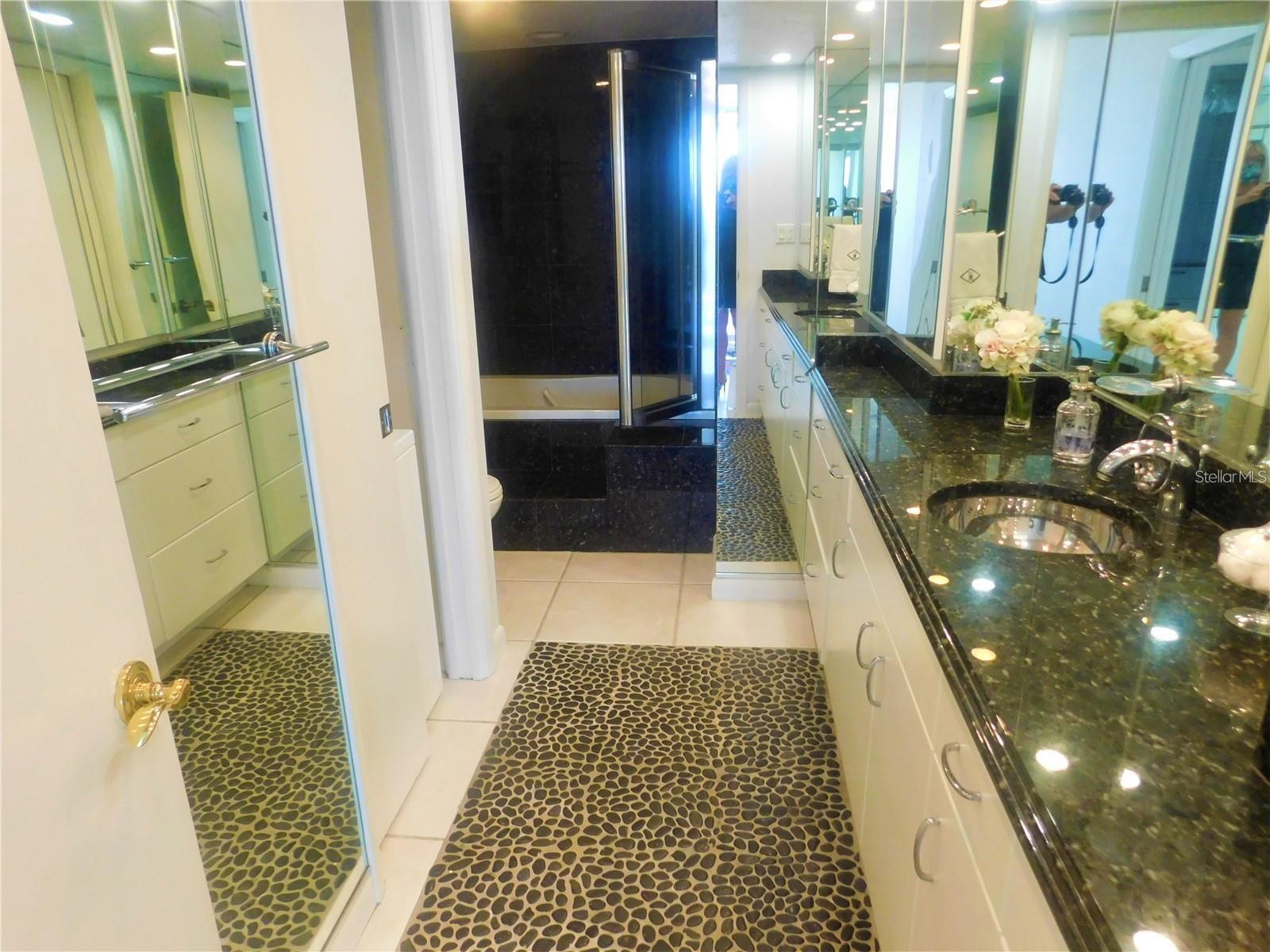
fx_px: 844
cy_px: 476
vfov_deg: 58.9
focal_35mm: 23
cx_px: 635
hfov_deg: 73.9
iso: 280
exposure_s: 1/30
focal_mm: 4
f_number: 3
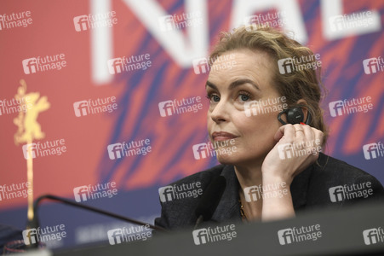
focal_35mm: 155
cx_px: 192
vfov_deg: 8.8
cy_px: 128
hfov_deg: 13.3
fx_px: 1652
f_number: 4
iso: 1250
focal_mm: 155
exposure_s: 1/400
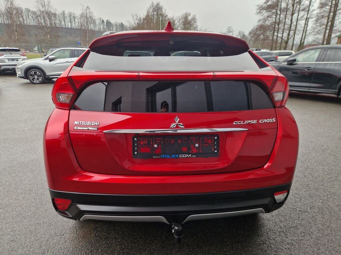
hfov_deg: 73.9
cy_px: 128
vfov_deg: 58.9
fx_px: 227
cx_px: 170
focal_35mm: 23
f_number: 1.8
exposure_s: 1/100
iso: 125
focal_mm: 5.4
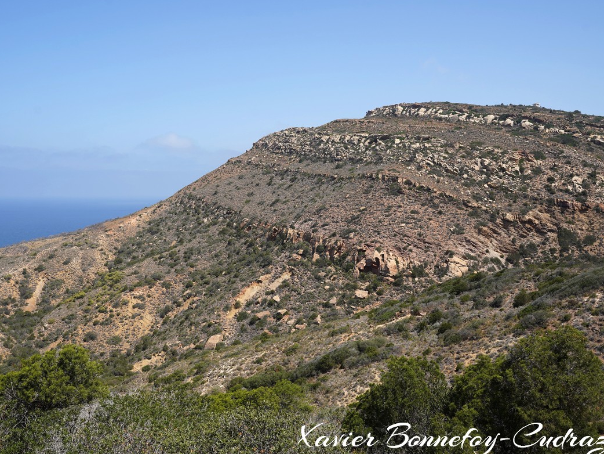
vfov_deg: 45.5
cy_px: 230
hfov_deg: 58.2
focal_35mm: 31
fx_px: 541
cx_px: 270
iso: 100
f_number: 8
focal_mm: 28
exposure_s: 1/320
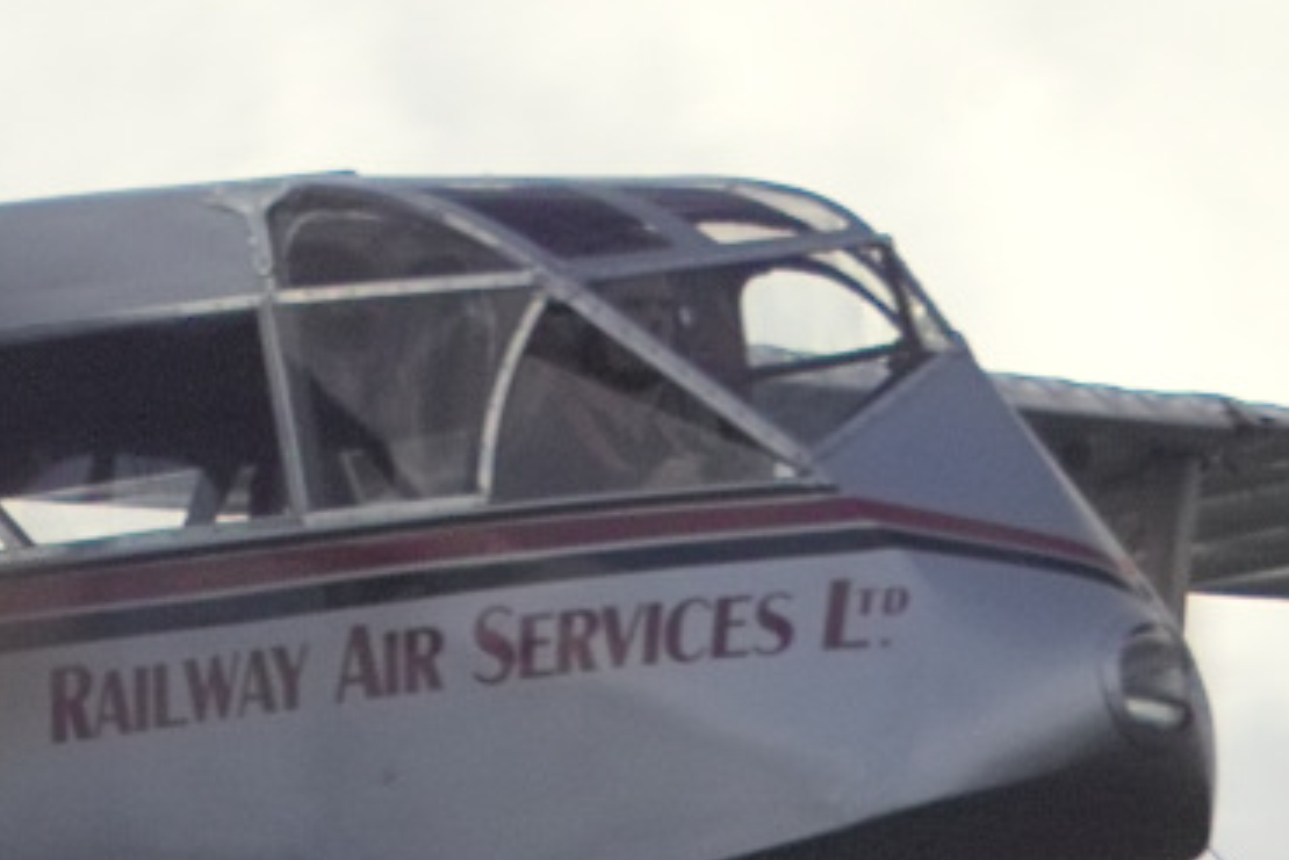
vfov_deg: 0.8
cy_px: 414
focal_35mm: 1832
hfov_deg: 1.1
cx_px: -1017
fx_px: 65618
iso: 200
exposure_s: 1/500
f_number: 6.7
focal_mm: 176
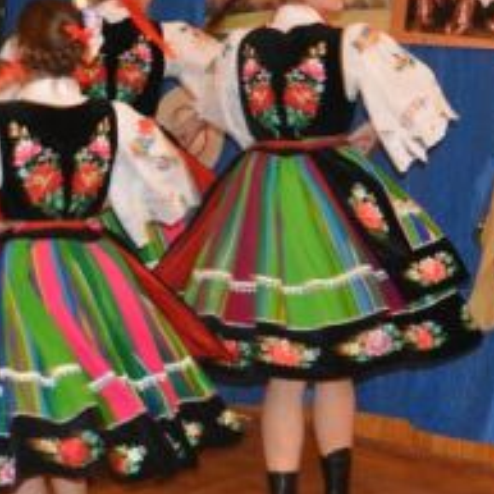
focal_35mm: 103
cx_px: 72
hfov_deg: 16.7
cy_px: 171
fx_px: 1663
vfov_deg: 16.9
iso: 3200
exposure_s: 1/60
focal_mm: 26
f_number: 3.8
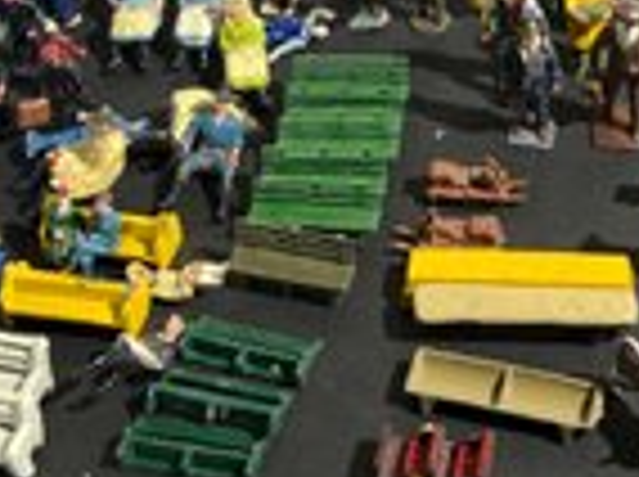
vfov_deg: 22.0
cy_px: -38
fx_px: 1161
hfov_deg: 29.9
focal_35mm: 63
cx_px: 533
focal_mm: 5.7
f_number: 1.5
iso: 80
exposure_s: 1/60
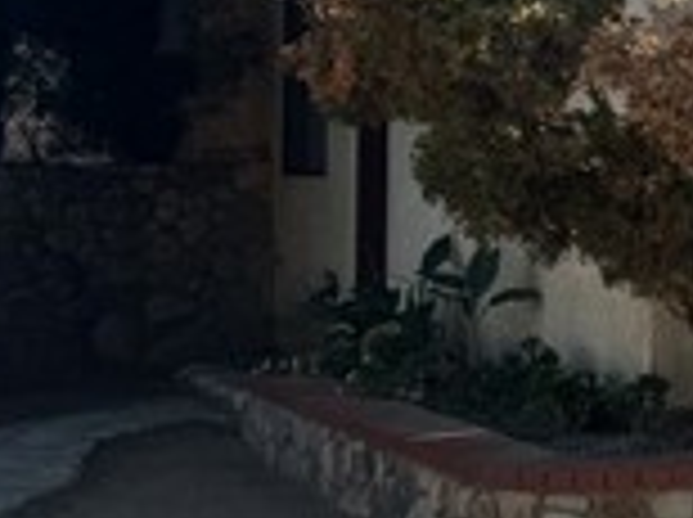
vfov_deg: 14.5
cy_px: -23
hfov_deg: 15.7
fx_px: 1999
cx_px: 1377
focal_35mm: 100
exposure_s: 1/2252
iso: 80
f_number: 1.78
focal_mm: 6.76
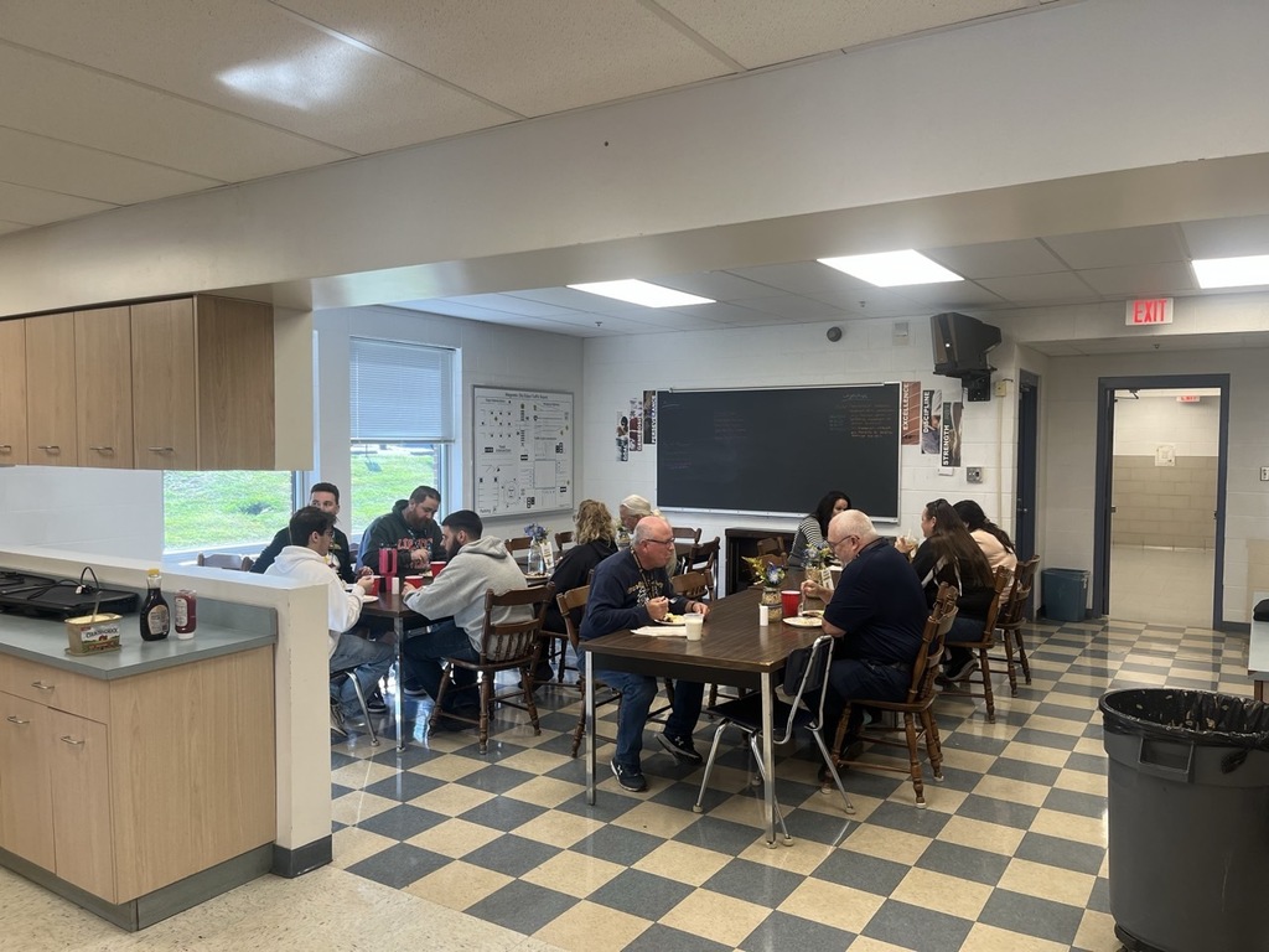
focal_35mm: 26
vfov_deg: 53.1
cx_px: 634
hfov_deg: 67.3
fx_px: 953
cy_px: 476
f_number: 1.6
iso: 80
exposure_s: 1/120
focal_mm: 5.1
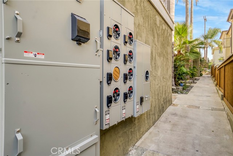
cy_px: 78
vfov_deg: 56.2
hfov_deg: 77.3
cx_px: 116
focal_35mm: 22
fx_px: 146
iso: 100
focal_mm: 15
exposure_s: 1/30
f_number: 18
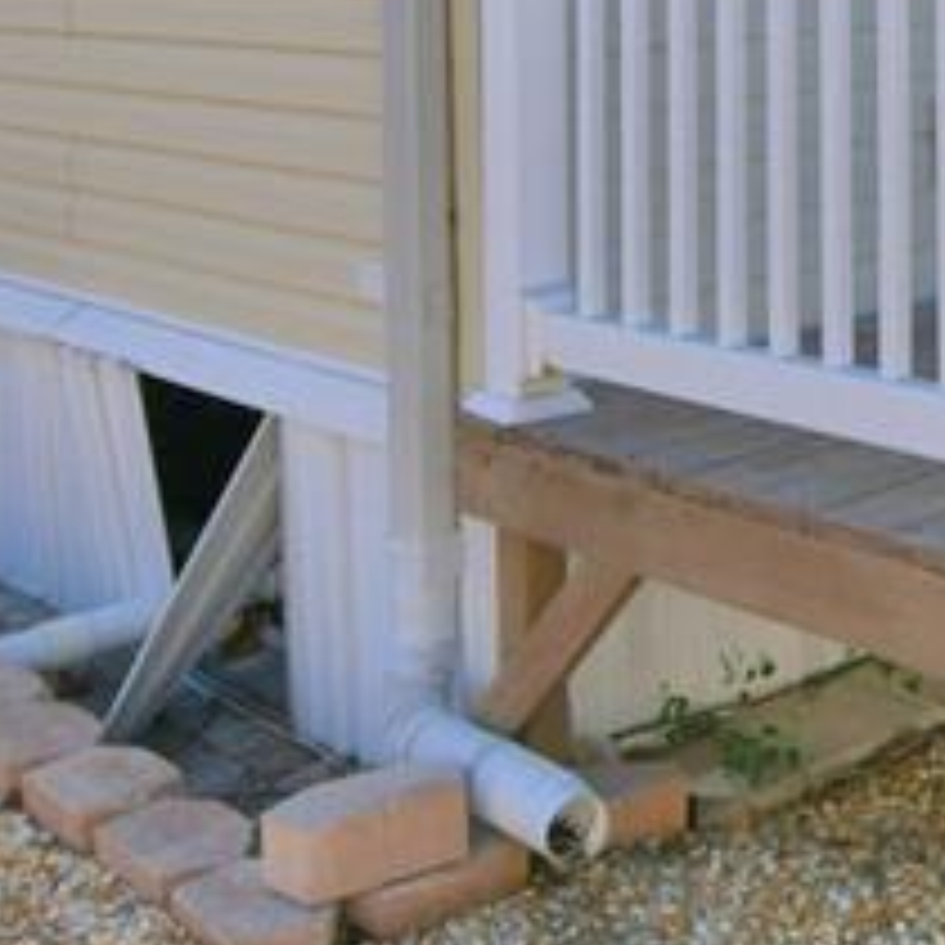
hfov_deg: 25.5
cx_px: 1066
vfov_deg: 25.6
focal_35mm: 62
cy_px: -99
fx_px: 1915
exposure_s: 1/1000
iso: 100
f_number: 4.5
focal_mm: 10
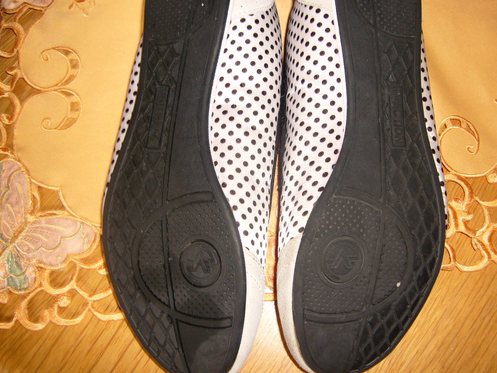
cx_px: 272
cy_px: 174
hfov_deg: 52.5
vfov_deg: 40.7
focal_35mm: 35
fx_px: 503
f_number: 2.8
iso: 80
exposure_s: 1/30
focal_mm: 4.6
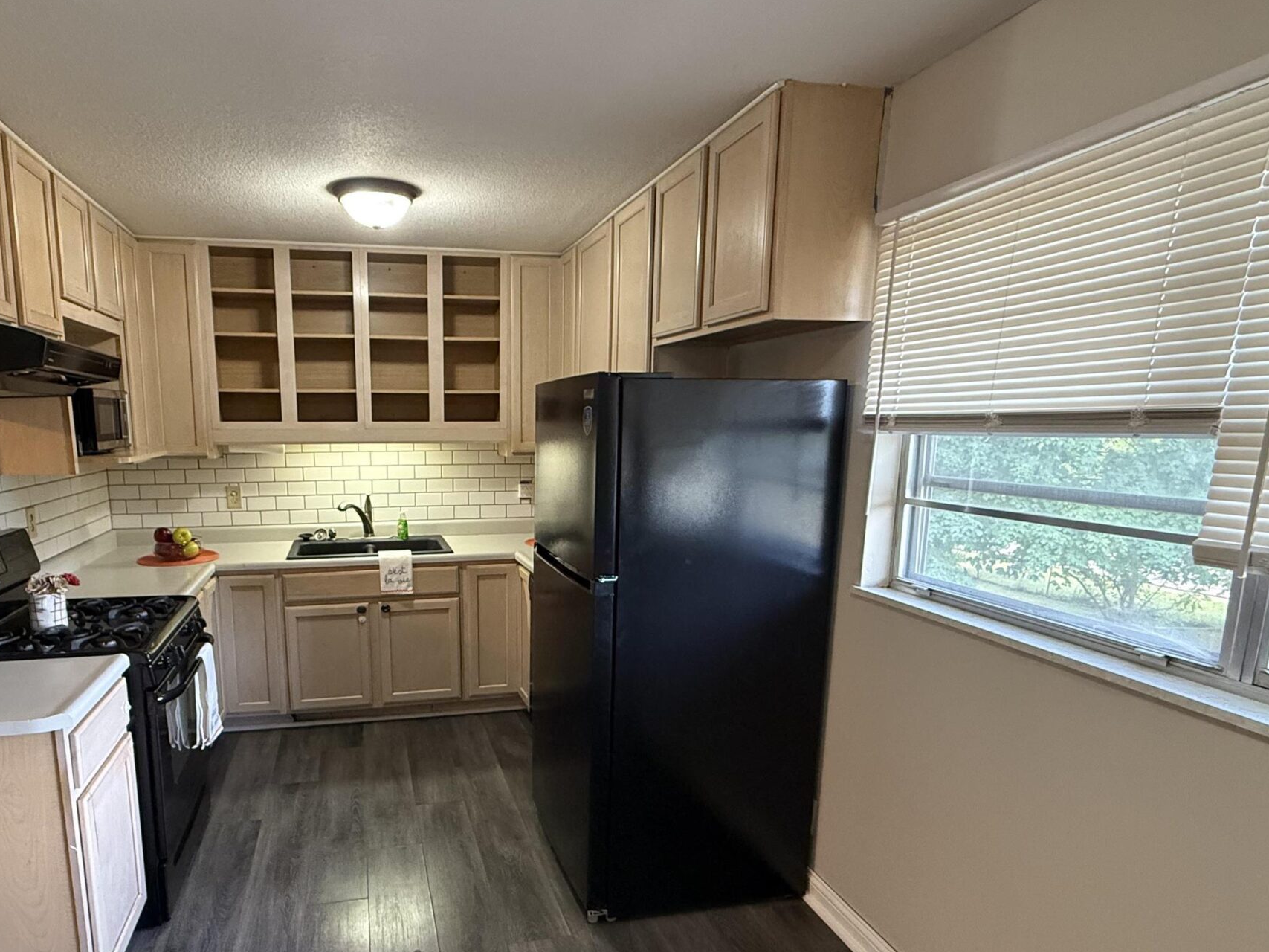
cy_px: 567
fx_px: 770
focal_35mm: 21
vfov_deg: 62.9
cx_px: 504
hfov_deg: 78.0
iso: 500
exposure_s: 1/60
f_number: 2.2
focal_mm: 2.22
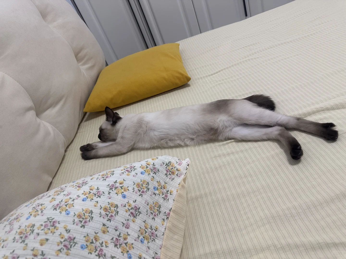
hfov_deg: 71.6
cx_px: 173
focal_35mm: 24
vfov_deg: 56.8
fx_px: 240
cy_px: 130
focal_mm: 6.86
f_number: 1.78
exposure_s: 1/50
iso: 160
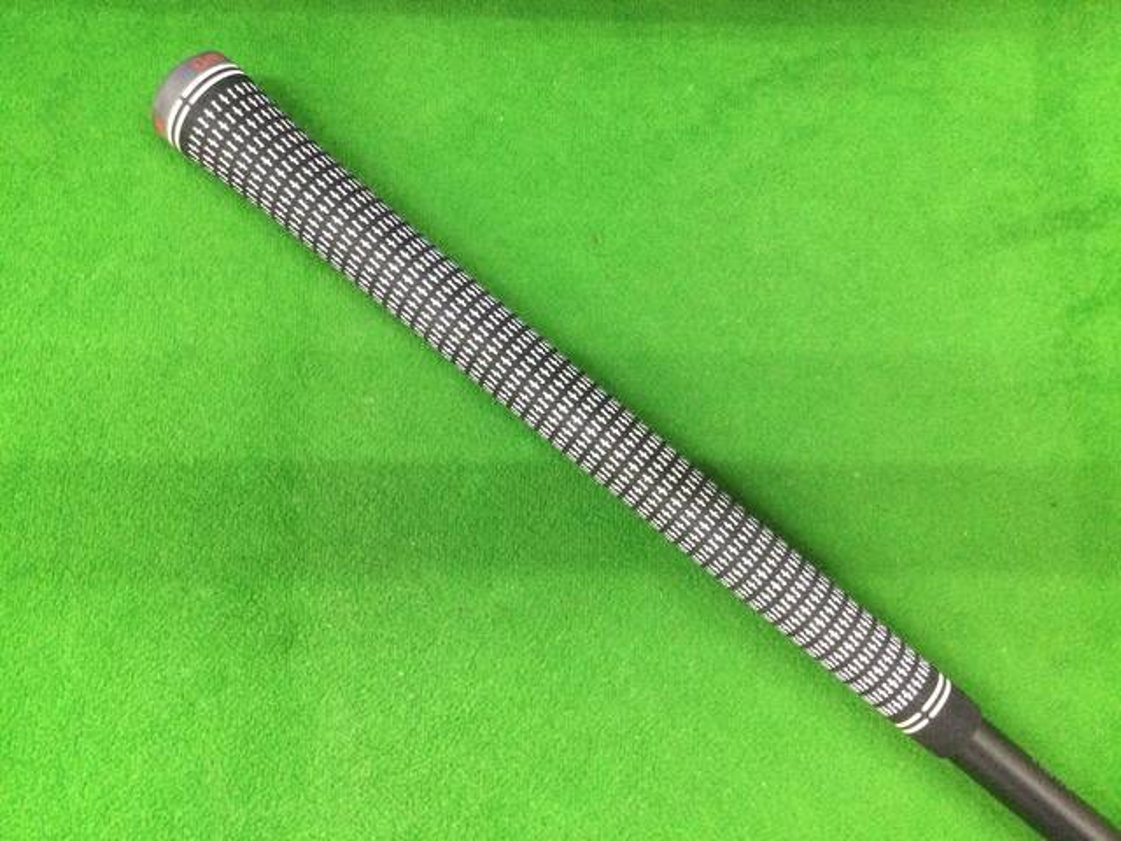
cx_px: 560
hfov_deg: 58.4
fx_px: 1004
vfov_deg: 45.4
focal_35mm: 31
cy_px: 420
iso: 200
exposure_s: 1/30
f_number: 2.4
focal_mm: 3.3
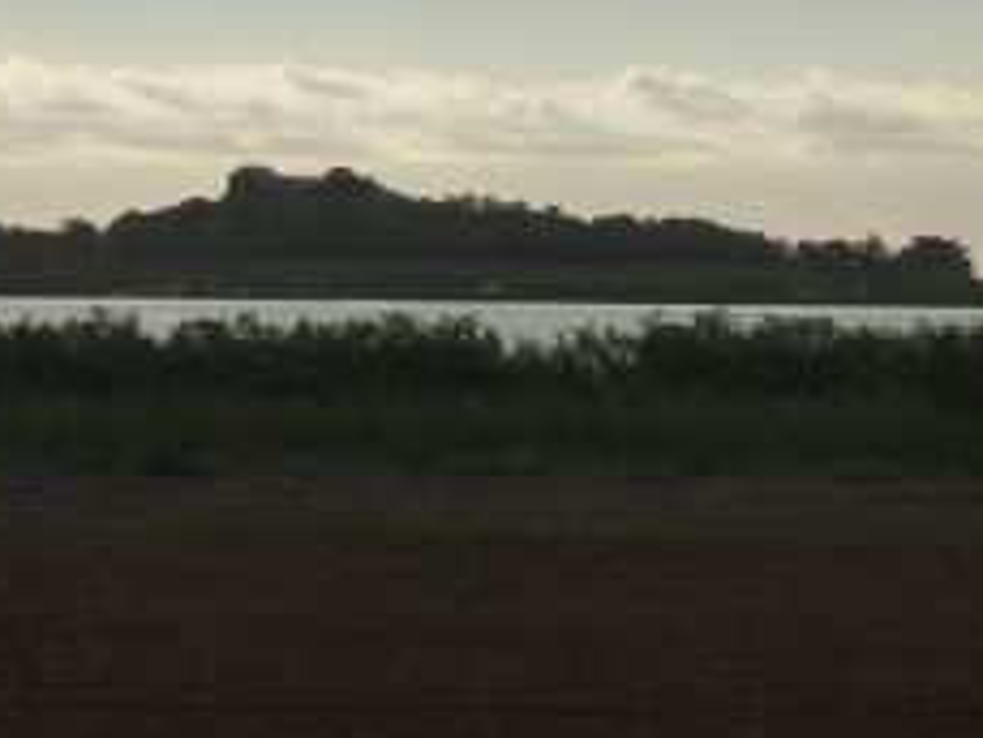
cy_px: 159
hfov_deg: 8.3
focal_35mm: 239
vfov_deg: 6.2
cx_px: 318
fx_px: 6791
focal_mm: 22.5
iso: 125
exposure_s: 1/800
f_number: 5.6
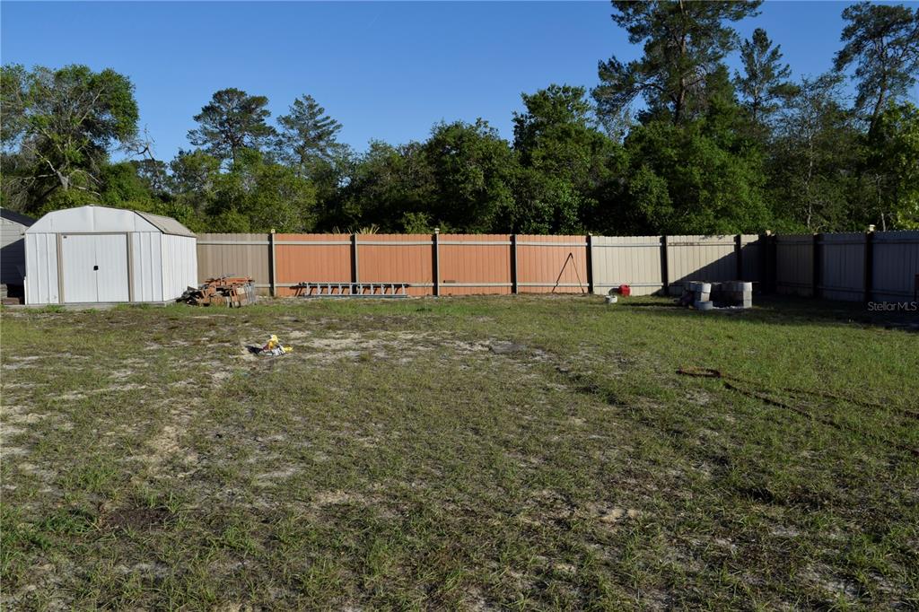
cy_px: 306
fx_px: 842
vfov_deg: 39.9
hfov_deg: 57.2
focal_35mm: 33
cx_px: 460
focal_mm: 22
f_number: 10
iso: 200
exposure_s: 1/400
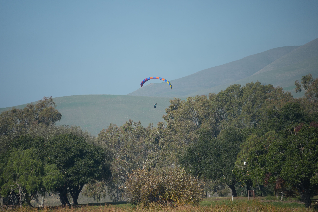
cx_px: 159
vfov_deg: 4.6
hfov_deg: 6.9
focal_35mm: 300
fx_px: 2650
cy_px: 106
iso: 320
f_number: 7.1
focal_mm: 300
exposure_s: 1/1250
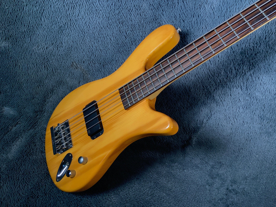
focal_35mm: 29
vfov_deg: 48.2
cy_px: 104
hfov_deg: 61.7
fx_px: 231
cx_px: 138
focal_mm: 3
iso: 50
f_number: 1.8
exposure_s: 1/104
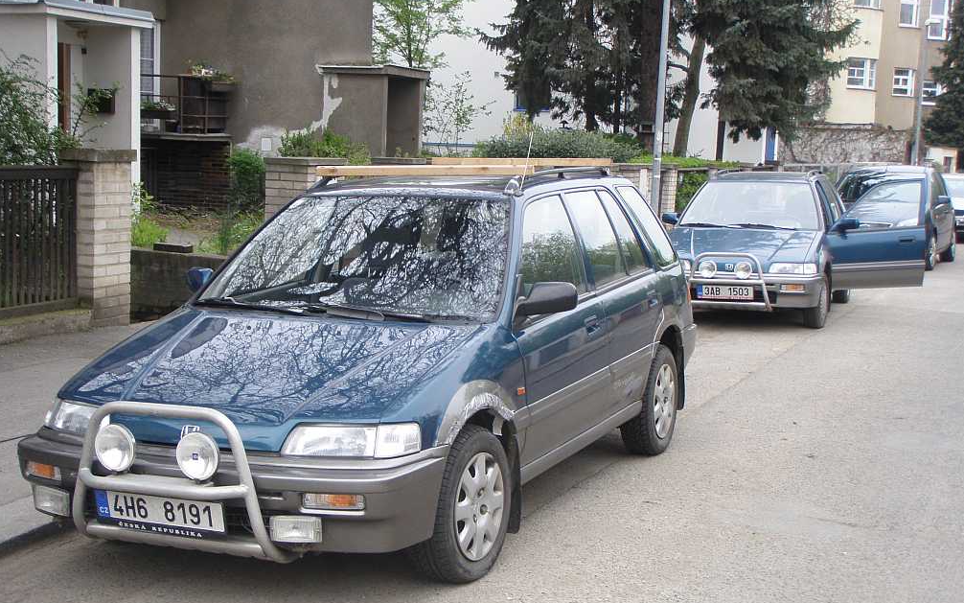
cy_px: 311
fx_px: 1445
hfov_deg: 36.9
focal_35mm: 55
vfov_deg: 23.6
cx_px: 488
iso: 50
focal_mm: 9.1
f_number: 4
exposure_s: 1/60
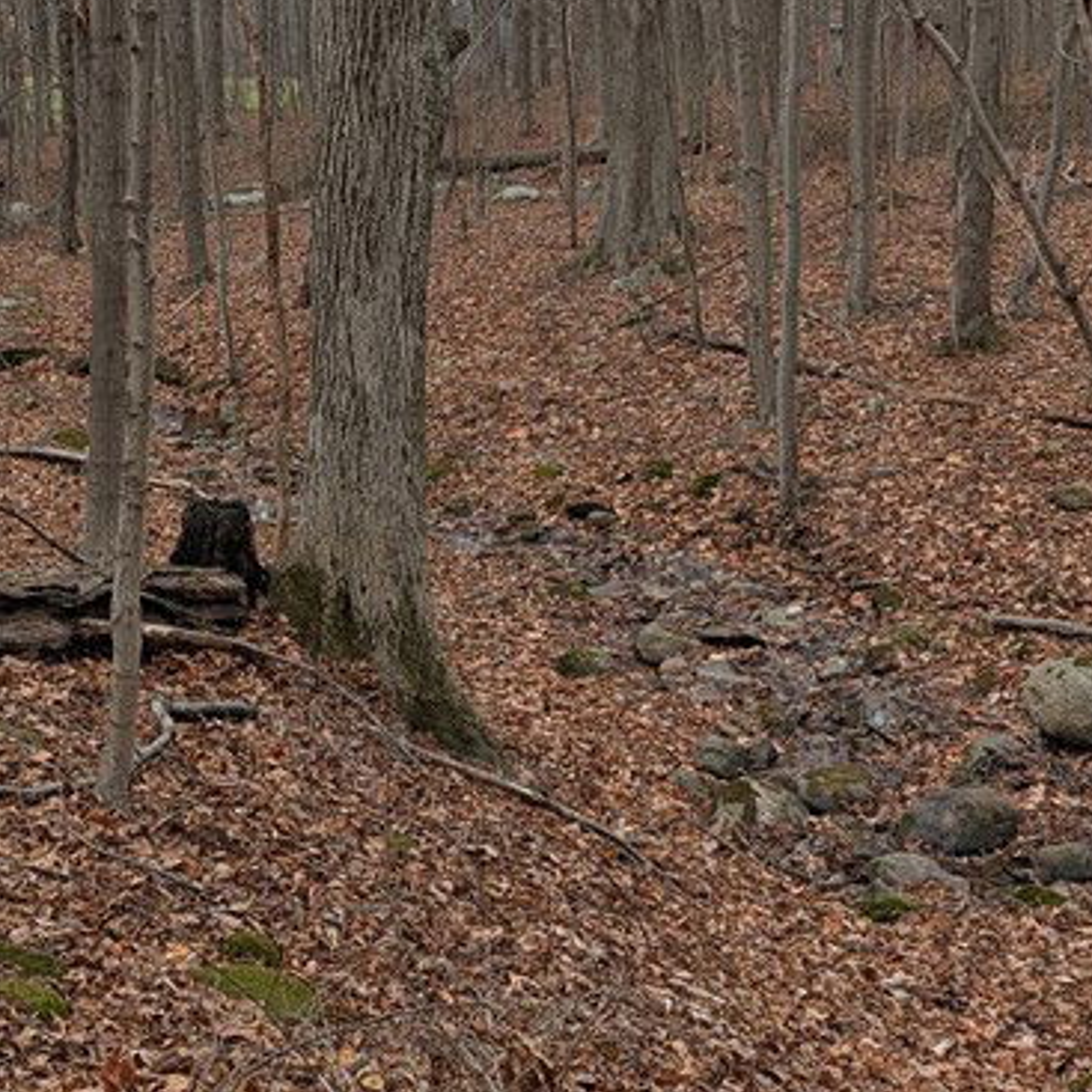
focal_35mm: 59
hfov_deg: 28.9
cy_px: 143
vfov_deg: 28.1
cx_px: 373
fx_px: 2106
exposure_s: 1/330
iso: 21
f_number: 1.68
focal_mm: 6.9
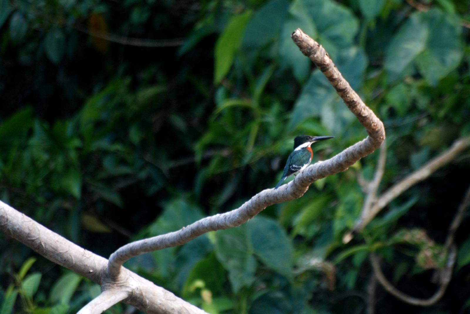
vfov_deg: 3.1
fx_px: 5882
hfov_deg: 4.6
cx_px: 235
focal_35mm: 450
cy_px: 157
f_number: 5.6
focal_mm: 300
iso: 400
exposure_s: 1/160
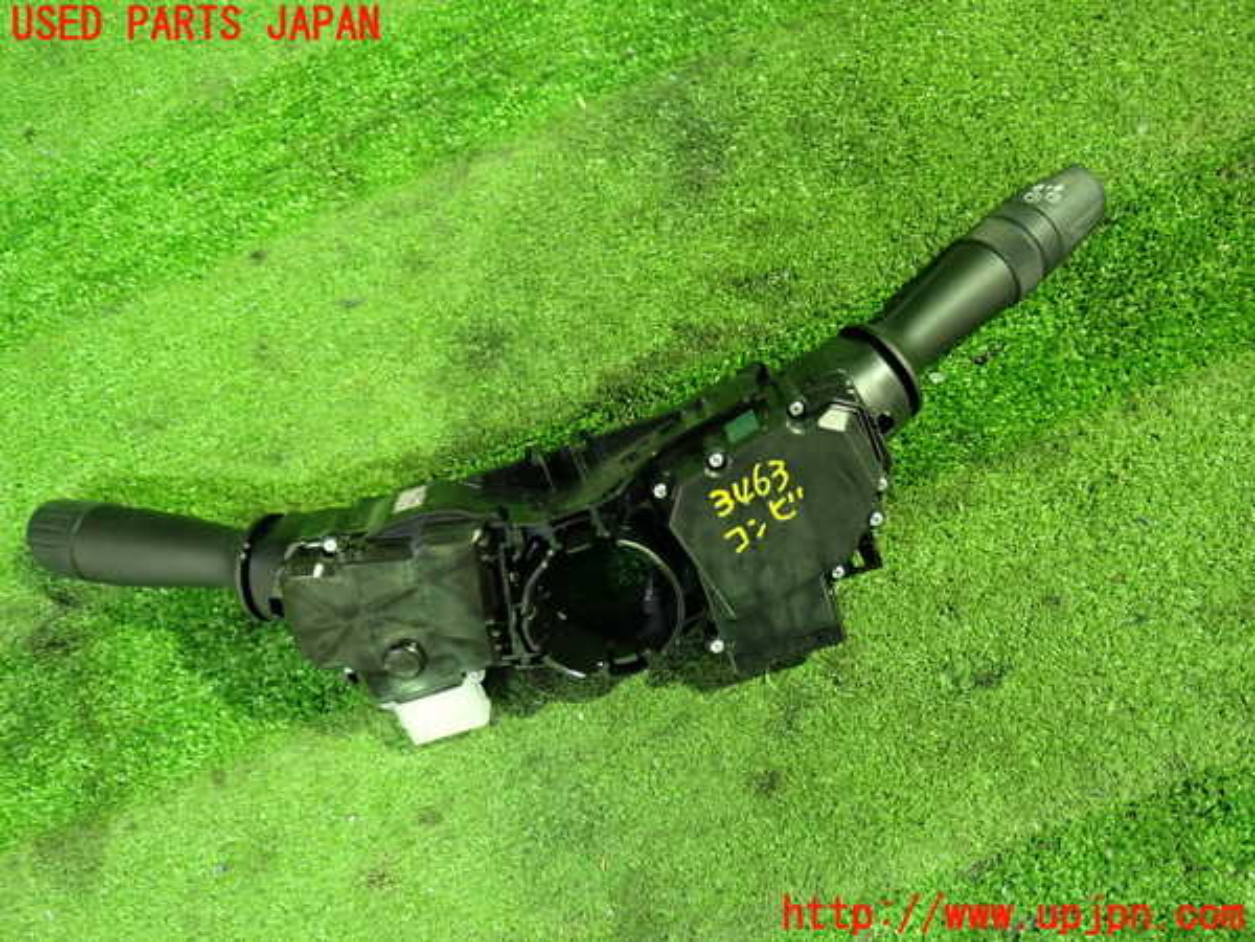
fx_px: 1088
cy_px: 471
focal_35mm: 30
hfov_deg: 60.0
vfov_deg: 46.8
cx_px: 628
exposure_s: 1/20
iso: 800
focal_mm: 5.4
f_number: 2.3
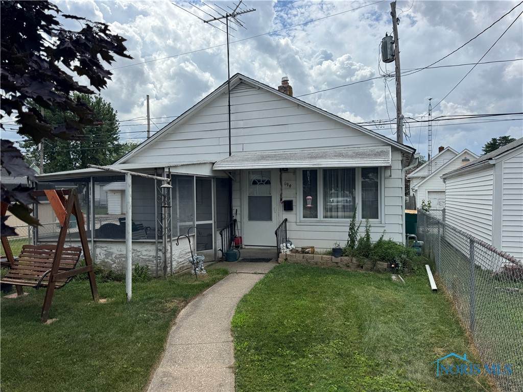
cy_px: 196
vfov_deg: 56.8
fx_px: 363
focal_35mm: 24
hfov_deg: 71.6
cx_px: 262
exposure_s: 1/5348
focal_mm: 6.76
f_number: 1.78
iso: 80
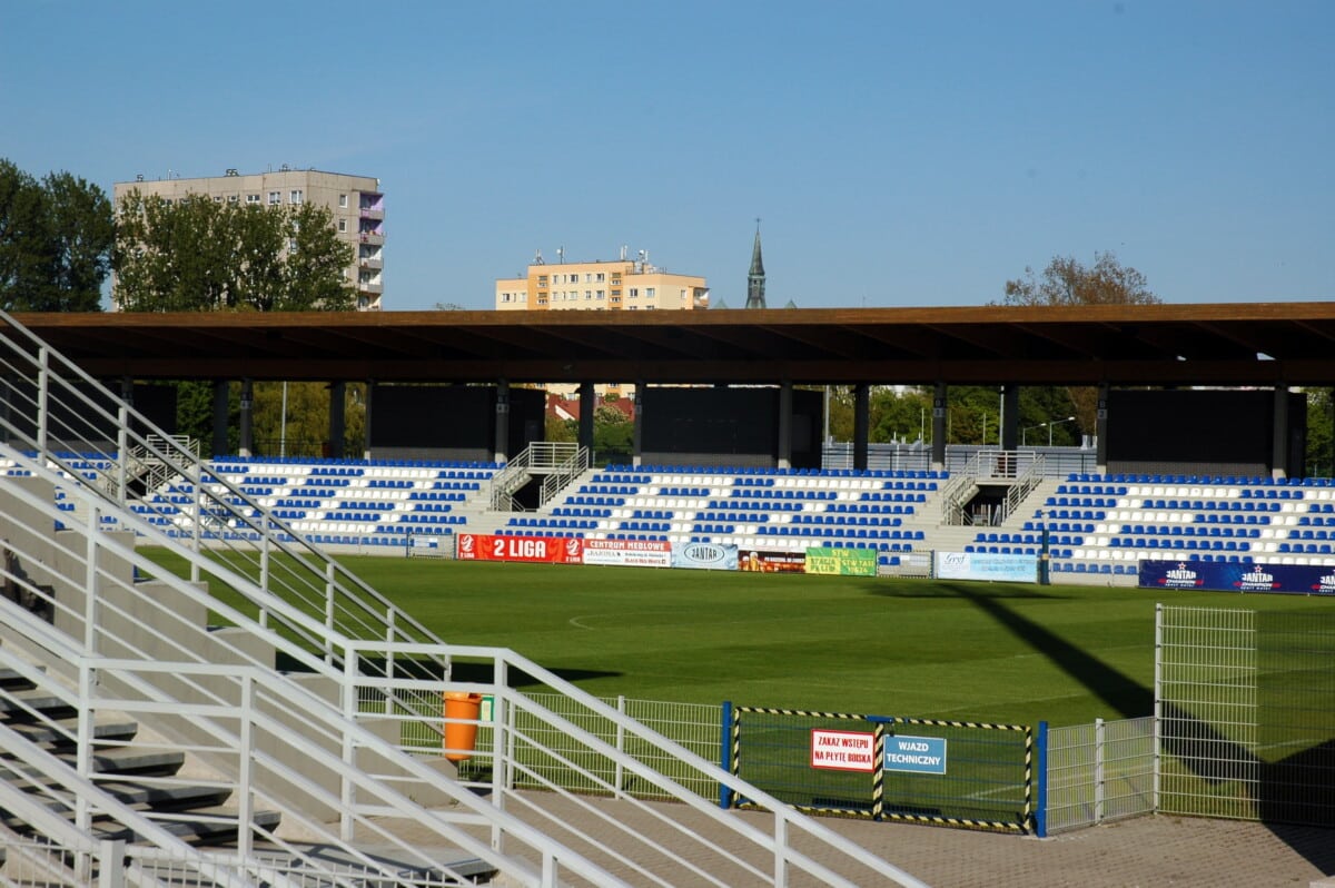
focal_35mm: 82
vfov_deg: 16.5
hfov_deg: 24.6
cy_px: 444
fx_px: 3057
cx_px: 668
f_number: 10
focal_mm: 55
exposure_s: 1/400
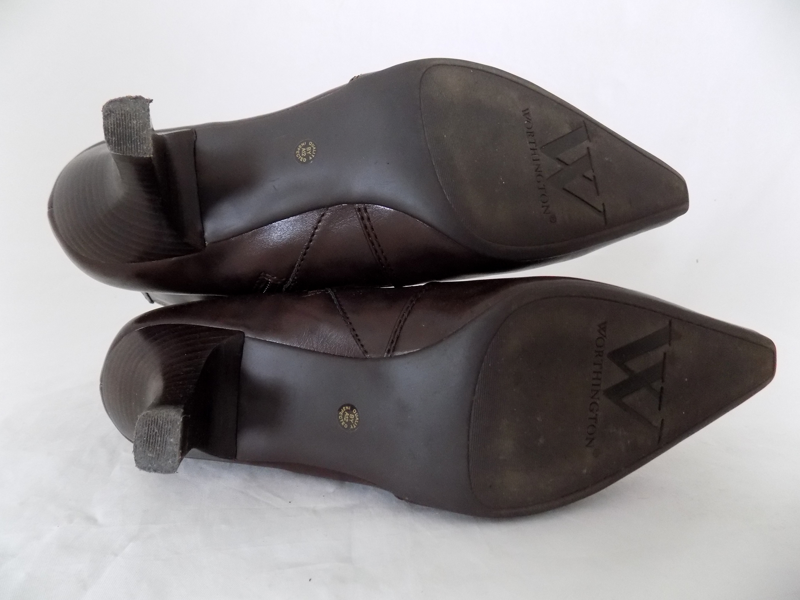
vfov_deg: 58.9
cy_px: 300
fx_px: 532
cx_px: 400
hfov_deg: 73.9
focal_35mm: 23
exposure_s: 1/20
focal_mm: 4
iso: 400
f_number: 3.1
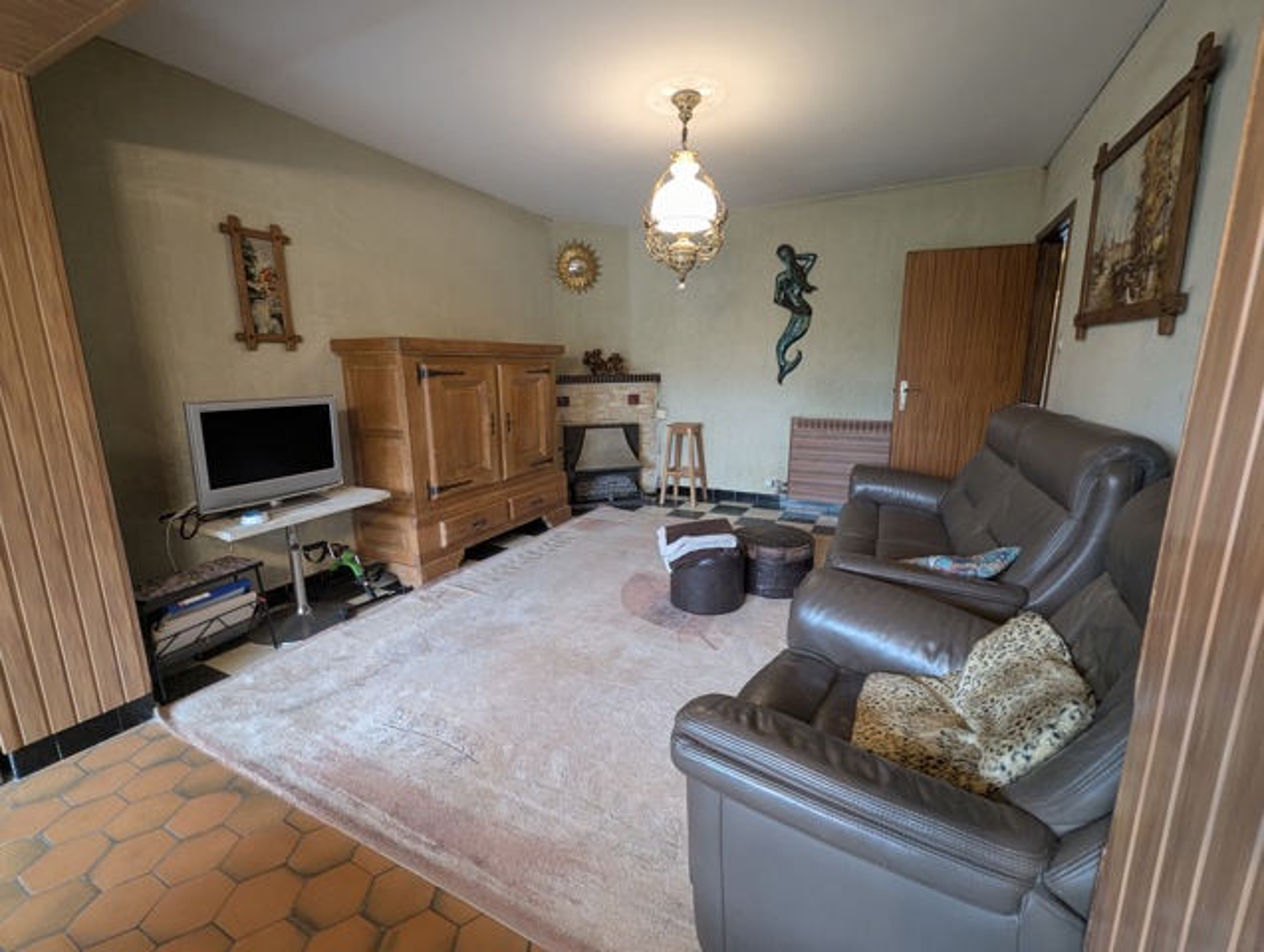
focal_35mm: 13
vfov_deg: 90.1
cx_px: 632
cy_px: 476
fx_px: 475
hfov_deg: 106.1
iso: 397
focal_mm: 1.95
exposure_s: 1/25
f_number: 2.2
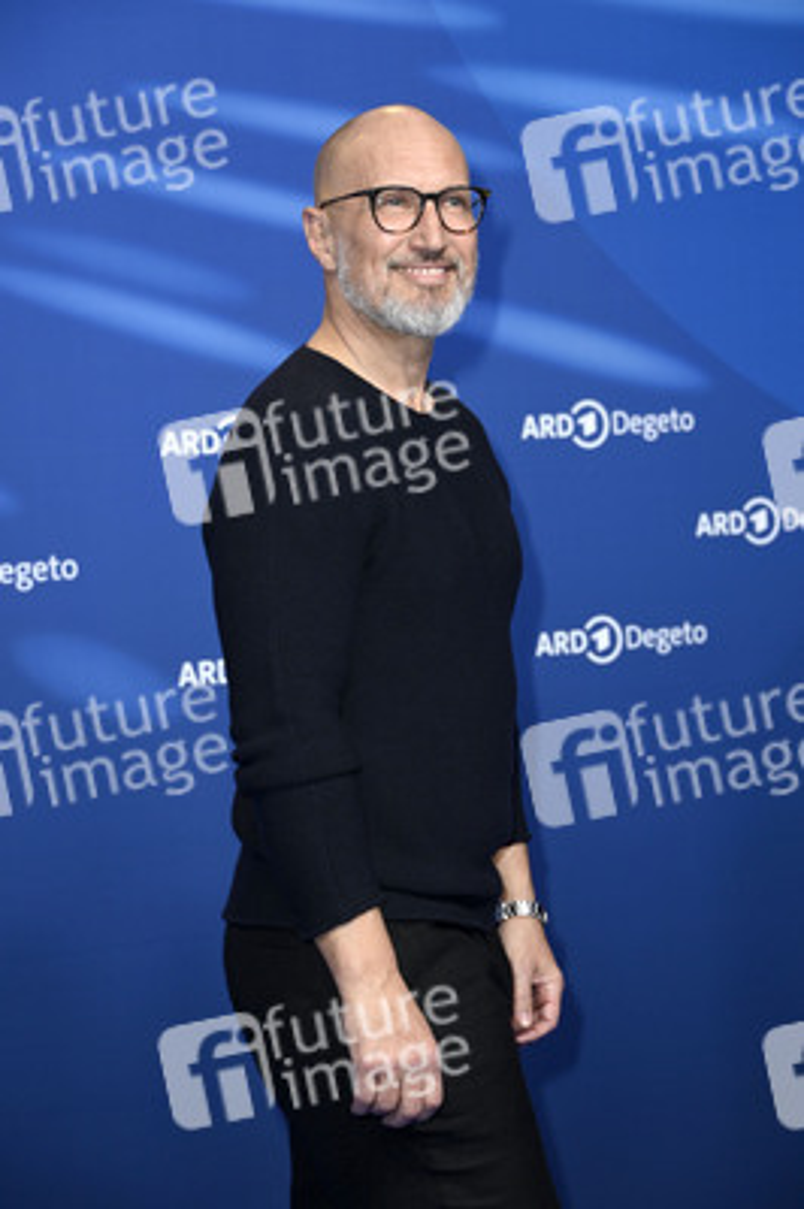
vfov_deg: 20.8
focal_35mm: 98
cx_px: 402
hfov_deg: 13.9
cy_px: 604
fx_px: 3288
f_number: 5.6
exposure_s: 1/250
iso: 1000
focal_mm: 98
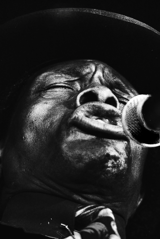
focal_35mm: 60
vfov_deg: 33.4
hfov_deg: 22.6
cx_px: 80
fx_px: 400
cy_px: 120
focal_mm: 60
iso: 125
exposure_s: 1/30
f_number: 6.3
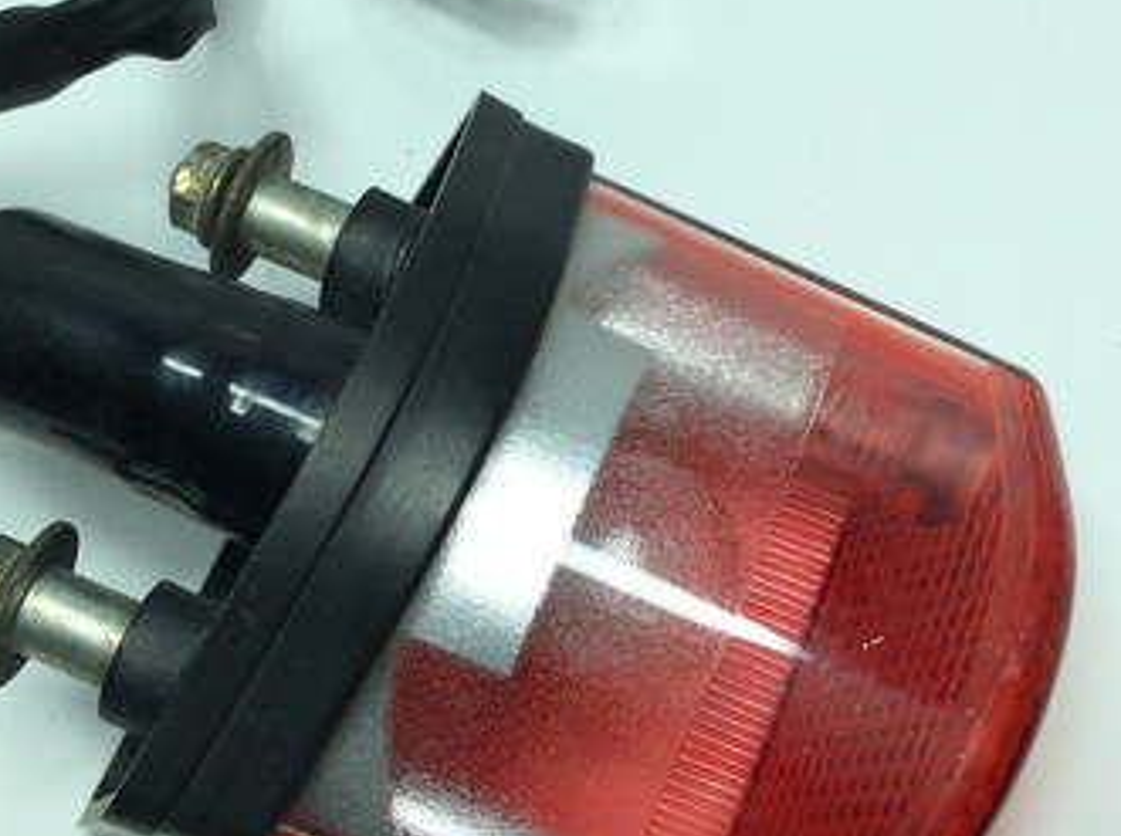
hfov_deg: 33.2
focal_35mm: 58
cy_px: 325
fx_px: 1875
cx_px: 437
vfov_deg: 25.1
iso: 32
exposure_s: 1/420
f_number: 2.4
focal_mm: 3.3
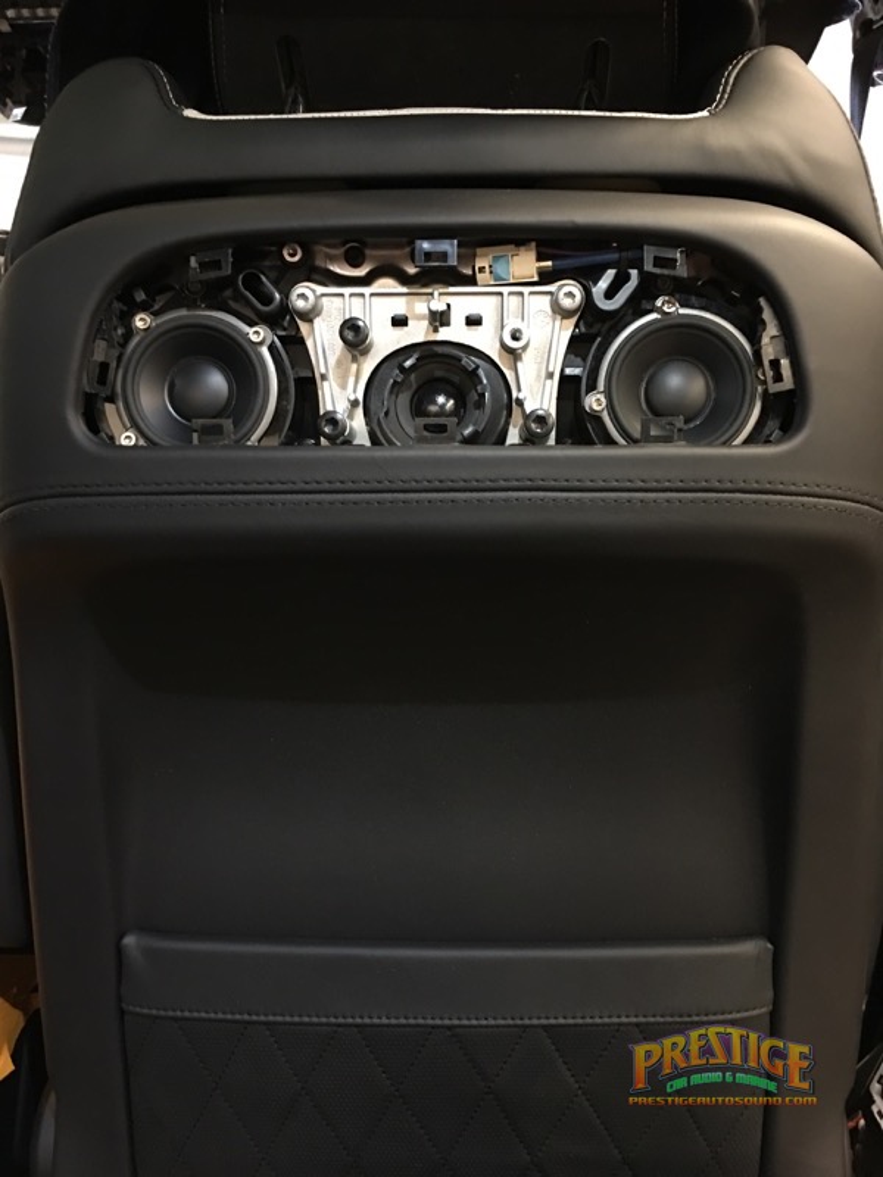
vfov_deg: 61.7
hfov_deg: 48.2
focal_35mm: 29
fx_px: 986
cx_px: 442
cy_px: 588
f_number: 2.2
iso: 100
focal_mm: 4.15
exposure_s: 1/4
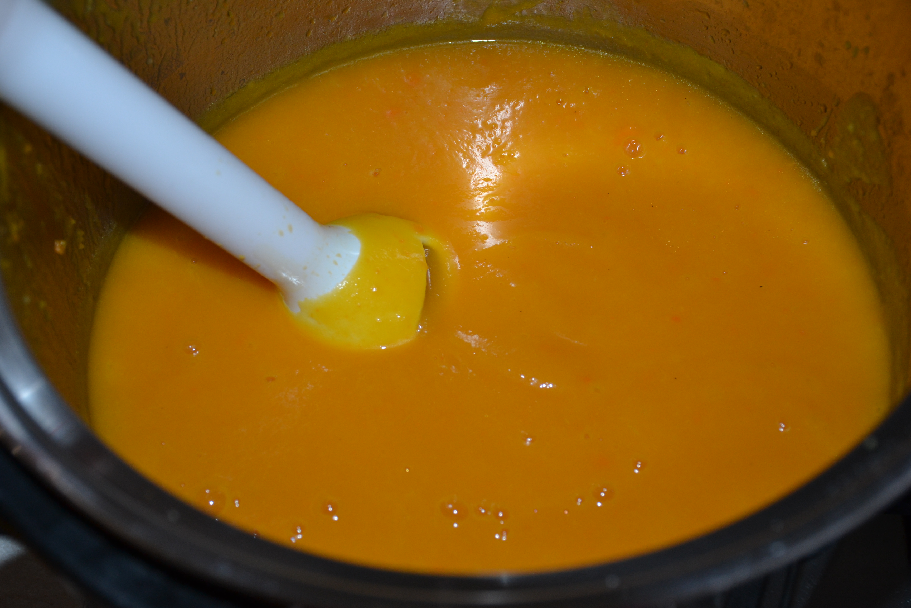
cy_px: 304
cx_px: 456
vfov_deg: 23.8
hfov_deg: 35.1
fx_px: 1442
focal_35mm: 57
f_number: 4.2
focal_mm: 38
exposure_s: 1/60
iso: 450
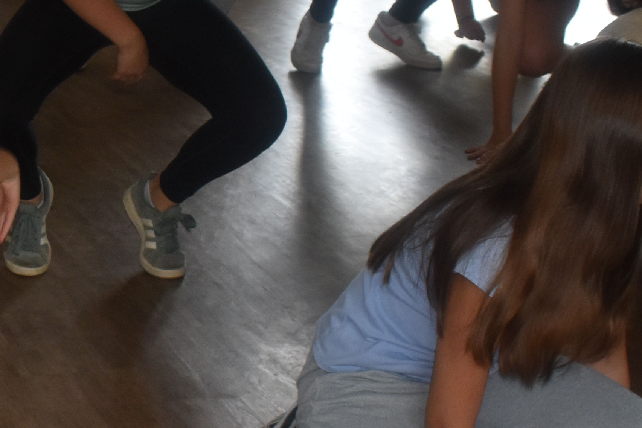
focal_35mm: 95
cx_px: -26
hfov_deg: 20.6
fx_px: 1694
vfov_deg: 14.4
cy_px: 178
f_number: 4
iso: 800
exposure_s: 1/200
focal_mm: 18
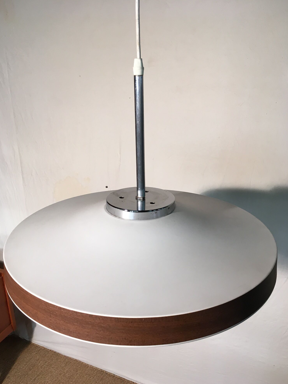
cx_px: 143
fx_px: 333
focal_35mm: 30
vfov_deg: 60.0
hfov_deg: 46.8
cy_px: 197
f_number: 2.2
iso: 40
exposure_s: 1/33
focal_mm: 4.15
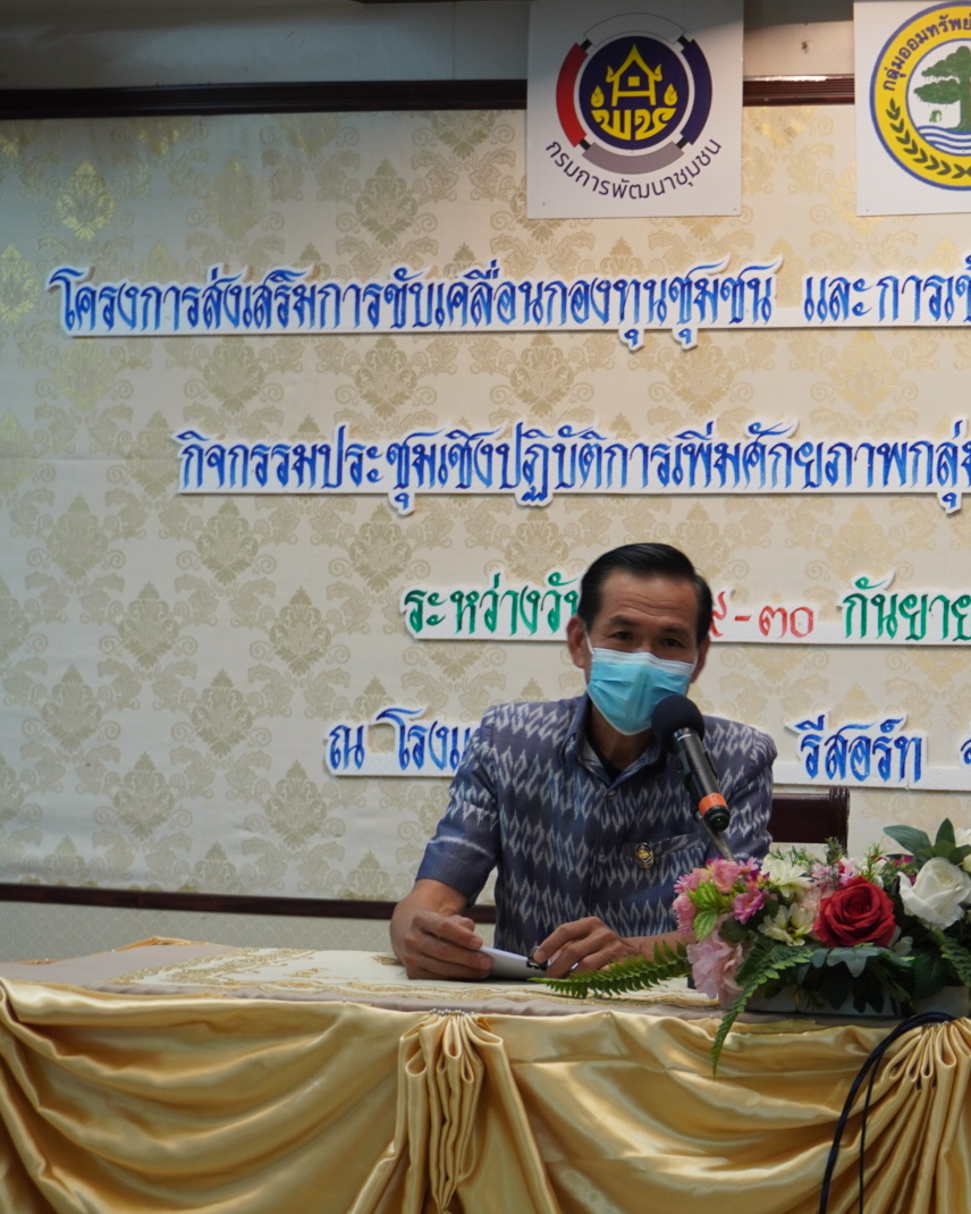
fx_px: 2827
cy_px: 608
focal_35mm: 79
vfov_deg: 24.2
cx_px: 816
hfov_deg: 19.2
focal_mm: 37
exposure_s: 1/15
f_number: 5.6
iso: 400
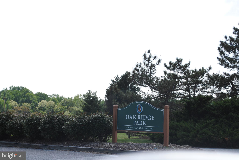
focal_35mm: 82
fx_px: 548
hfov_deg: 24.6
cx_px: 120
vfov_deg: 16.6
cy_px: 80
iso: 100
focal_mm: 55
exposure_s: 1/200
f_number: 9
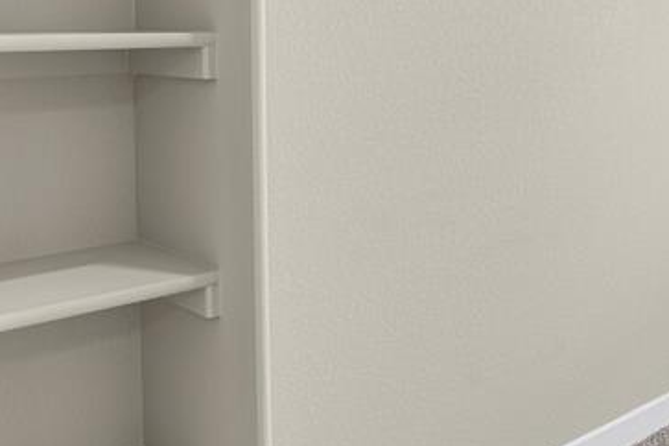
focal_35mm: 48
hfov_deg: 37.4
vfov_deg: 26.8
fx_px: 892
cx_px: 647
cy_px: 20
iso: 250
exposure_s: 1
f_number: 8
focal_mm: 17
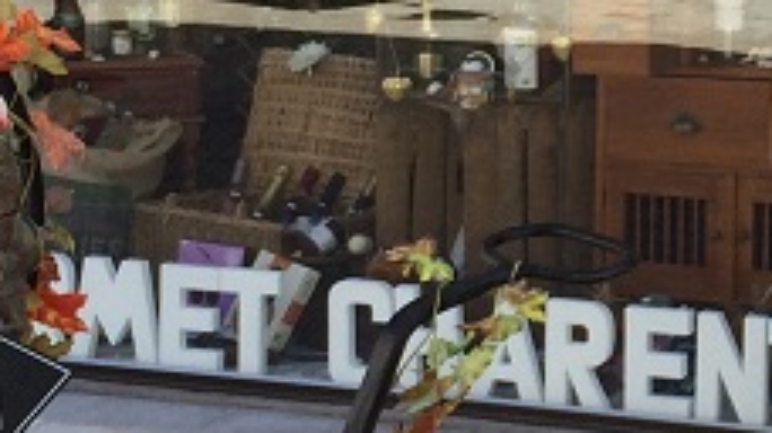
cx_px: 1050
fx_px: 2905
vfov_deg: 8.5
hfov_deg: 14.4
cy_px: -61
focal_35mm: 142
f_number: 2.2
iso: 32
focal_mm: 4.15
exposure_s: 1/547
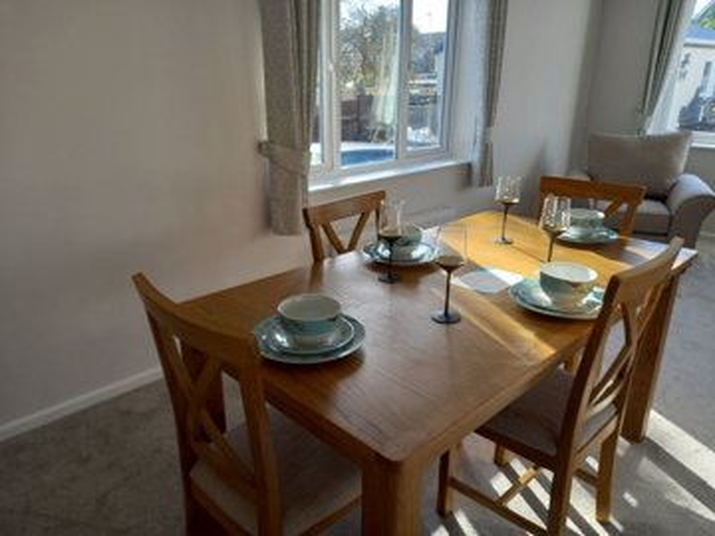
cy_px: 268
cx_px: 358
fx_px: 516
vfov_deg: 54.9
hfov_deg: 69.4
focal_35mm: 25
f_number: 2
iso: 50
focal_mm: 4.6
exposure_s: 1/100
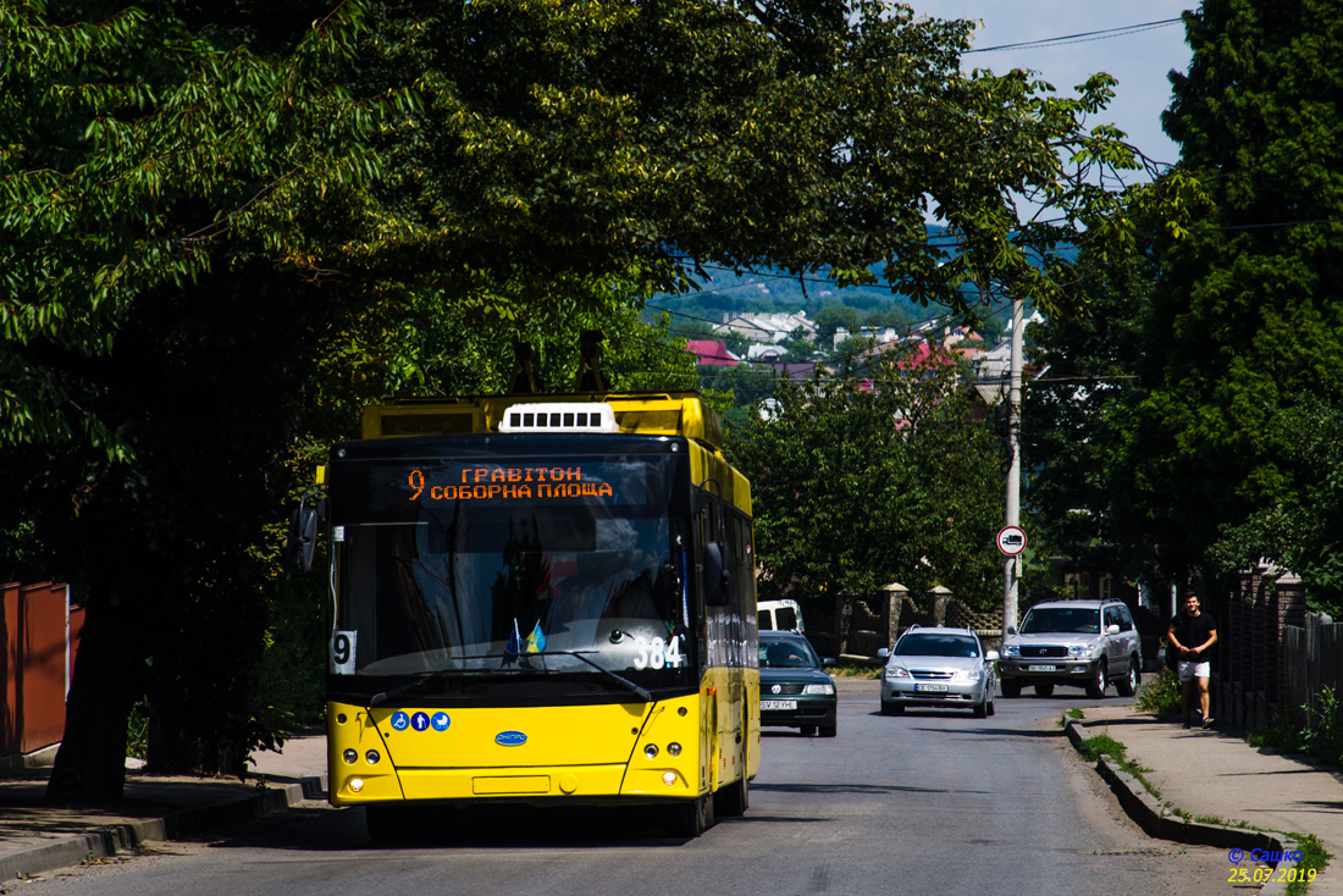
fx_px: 5877
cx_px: 672
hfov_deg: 13.0
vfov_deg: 8.7
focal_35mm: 158
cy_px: 448
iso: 100
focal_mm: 105
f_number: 5.6
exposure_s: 1/250
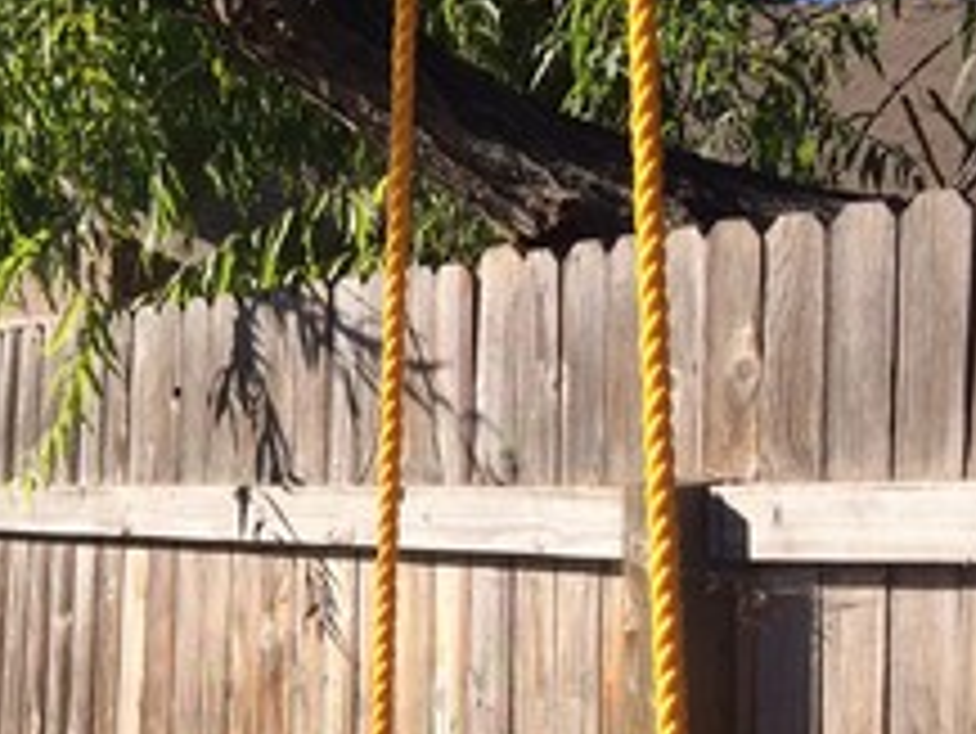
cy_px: 833
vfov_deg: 16.4
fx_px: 2454
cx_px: -297
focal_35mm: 87
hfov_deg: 20.5
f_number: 2.2
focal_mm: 4.15
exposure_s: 1/1282
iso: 32
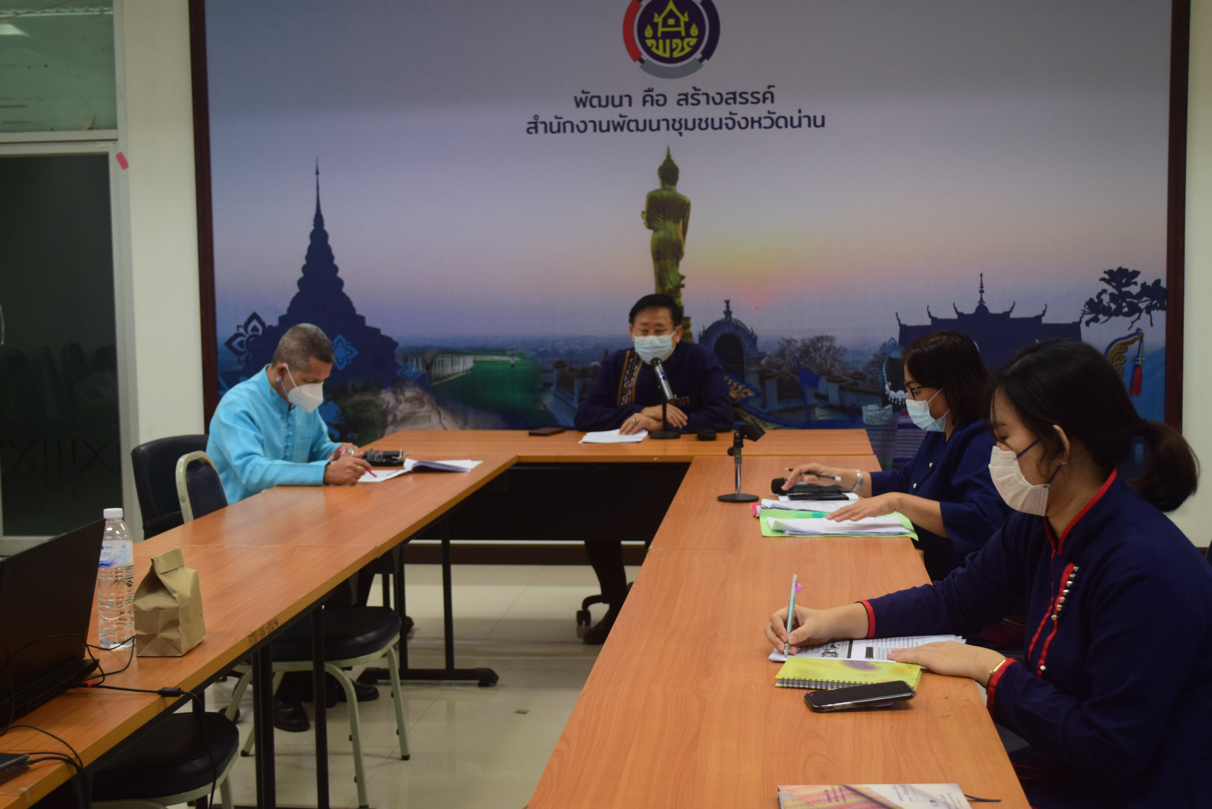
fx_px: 1616
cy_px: 404
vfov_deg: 28.1
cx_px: 606
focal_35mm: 48
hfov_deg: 41.1
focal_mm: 32
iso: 1000
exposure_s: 1/100
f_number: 4.8
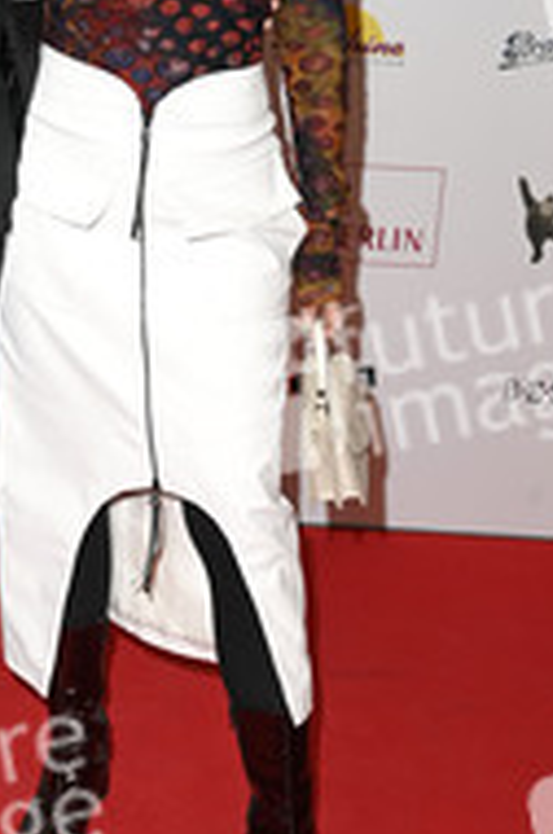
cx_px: 4
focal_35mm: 80
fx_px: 1850
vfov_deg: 25.0
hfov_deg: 16.7
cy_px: 162
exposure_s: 1/250
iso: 500
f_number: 5.6
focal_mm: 38
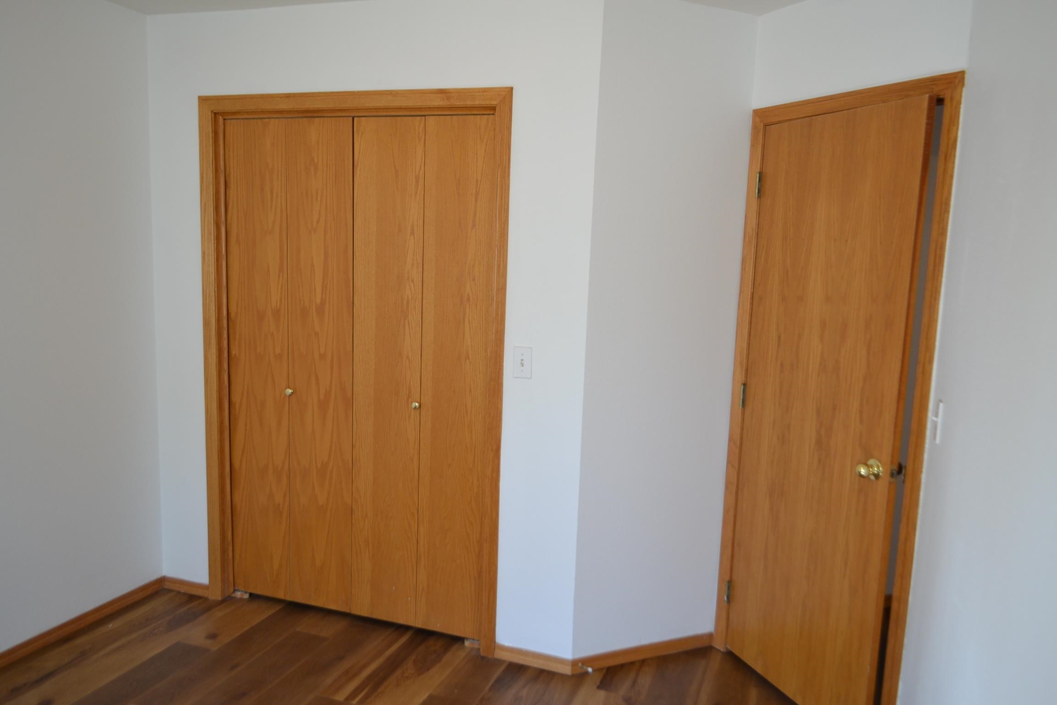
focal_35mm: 27
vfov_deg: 47.9
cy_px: 352
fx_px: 793
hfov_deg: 67.4
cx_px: 528
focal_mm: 18
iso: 400
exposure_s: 1/60
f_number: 4
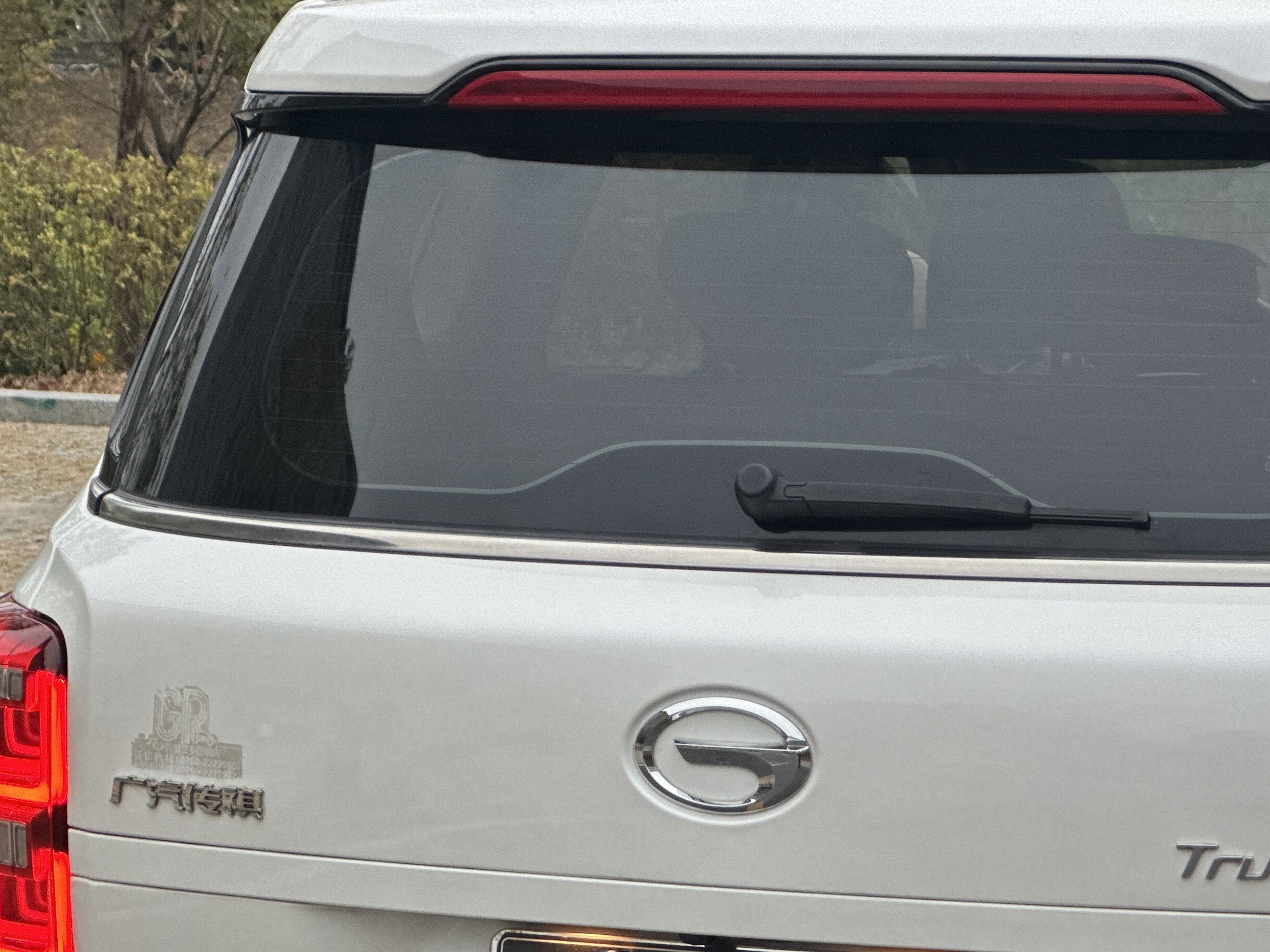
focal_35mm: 127
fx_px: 4659
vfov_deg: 11.6
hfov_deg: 15.5
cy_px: 754
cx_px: 951
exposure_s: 1/100
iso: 250
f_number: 2.8
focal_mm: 9
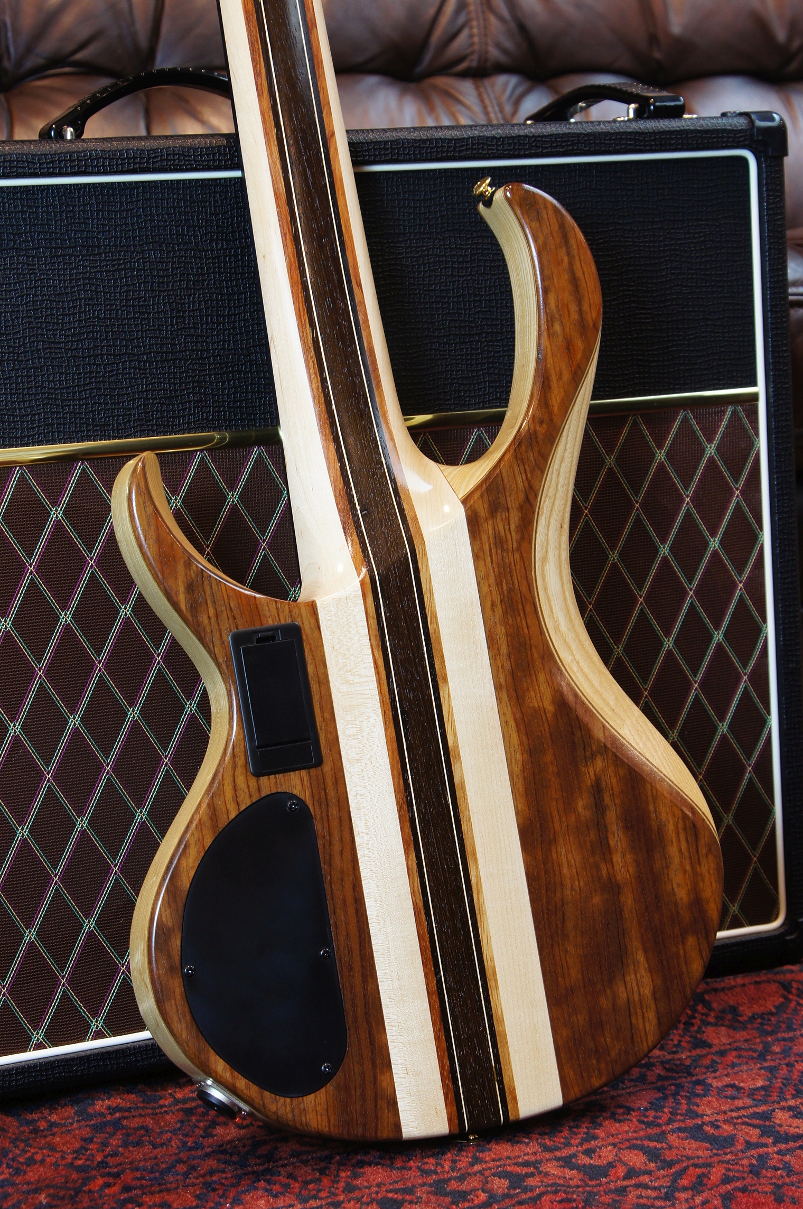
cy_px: 604
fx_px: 2767
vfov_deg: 24.6
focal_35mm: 82
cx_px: 402
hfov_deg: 16.5
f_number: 8
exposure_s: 1/10
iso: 400
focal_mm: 55
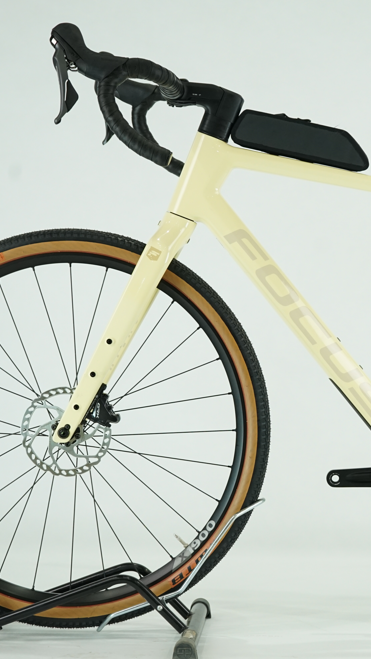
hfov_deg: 13.0
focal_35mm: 92
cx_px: 366
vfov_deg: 23.2
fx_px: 1609
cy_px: 329
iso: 1000
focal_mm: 58
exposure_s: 1/200
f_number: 5
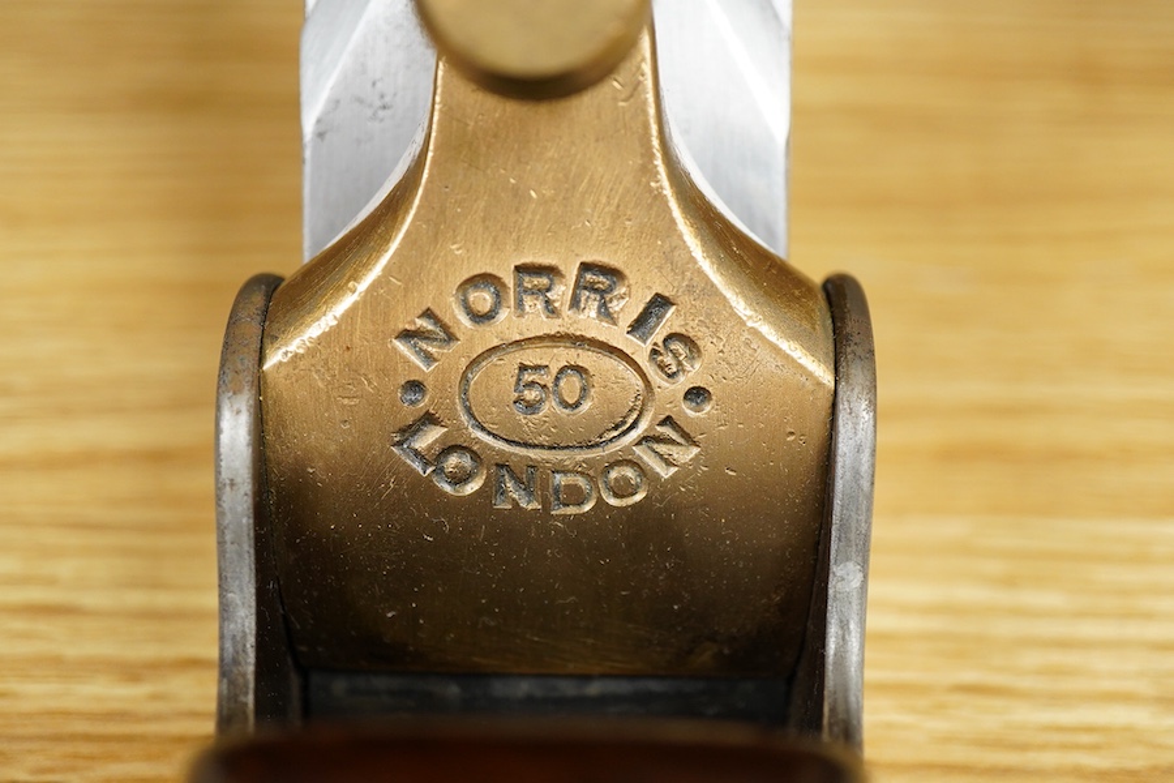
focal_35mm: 45
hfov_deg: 43.6
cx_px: 587
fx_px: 1467
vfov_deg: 29.9
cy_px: 392
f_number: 3.5
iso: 1250
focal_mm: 30
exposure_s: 1/125
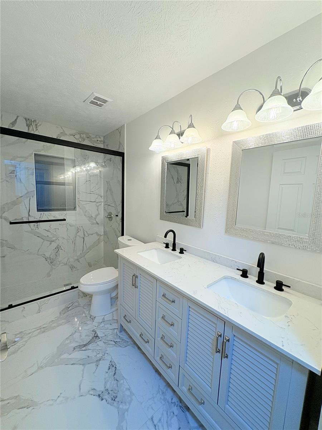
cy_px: 215
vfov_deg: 102.1
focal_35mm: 14
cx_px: 161
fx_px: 174
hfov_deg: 85.7
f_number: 2.2
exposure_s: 1/126
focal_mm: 2.22
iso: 125
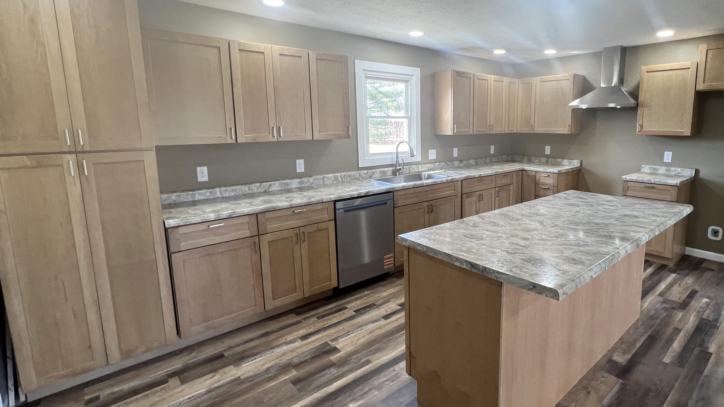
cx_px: 437
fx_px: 346
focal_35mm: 18
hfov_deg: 91.4
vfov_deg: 60.8
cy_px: 179
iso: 160
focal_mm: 1.57
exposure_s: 1/120
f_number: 1.8
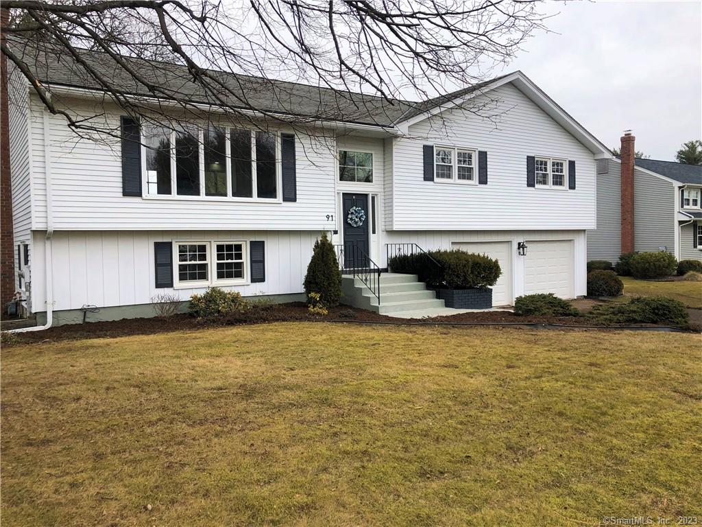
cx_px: 351
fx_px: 568
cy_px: 264
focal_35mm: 28
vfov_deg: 49.7
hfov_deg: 63.4
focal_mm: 3.99
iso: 20
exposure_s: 1/917
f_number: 1.8
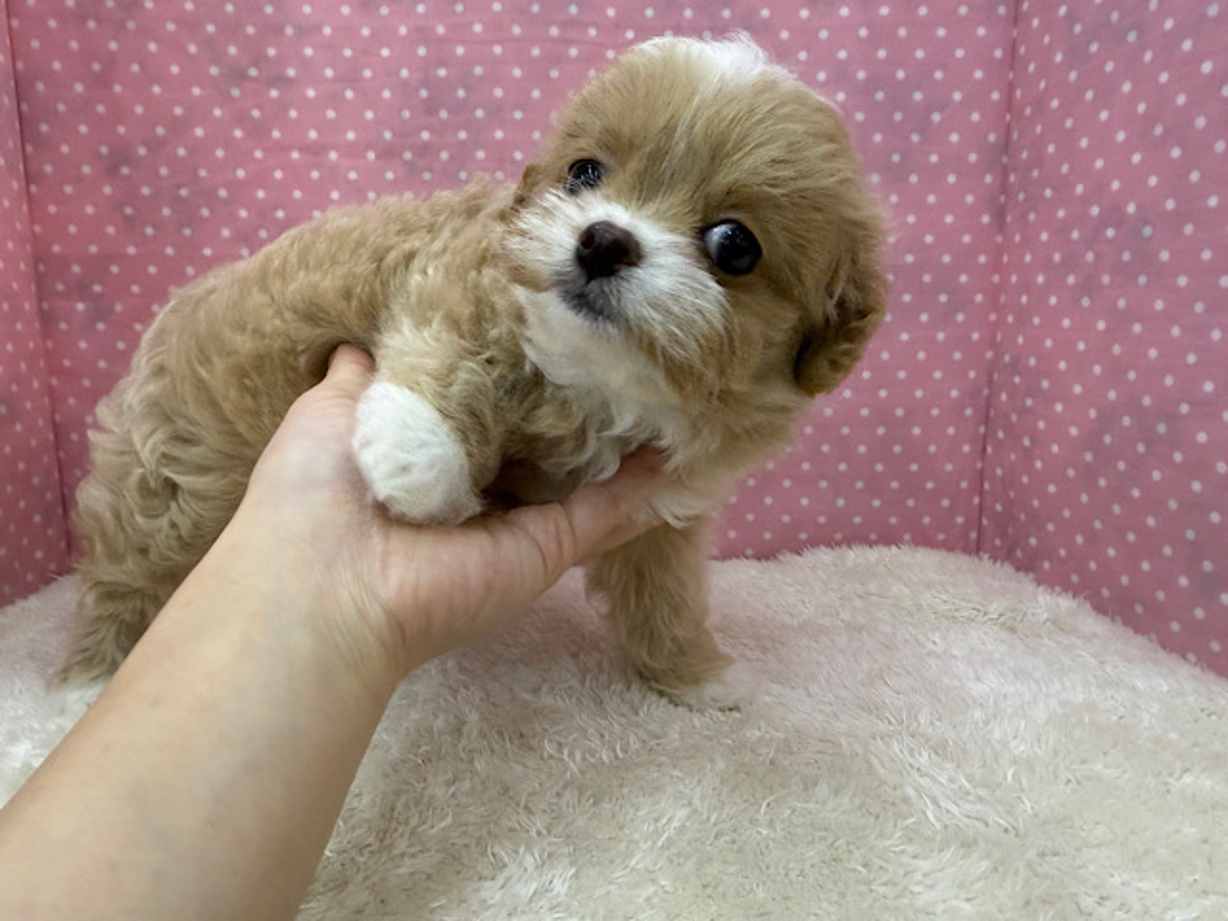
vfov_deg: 56.8
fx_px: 851
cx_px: 614
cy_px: 460
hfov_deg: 71.6
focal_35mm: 24
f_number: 2.2
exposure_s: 1/100
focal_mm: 2.22
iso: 200
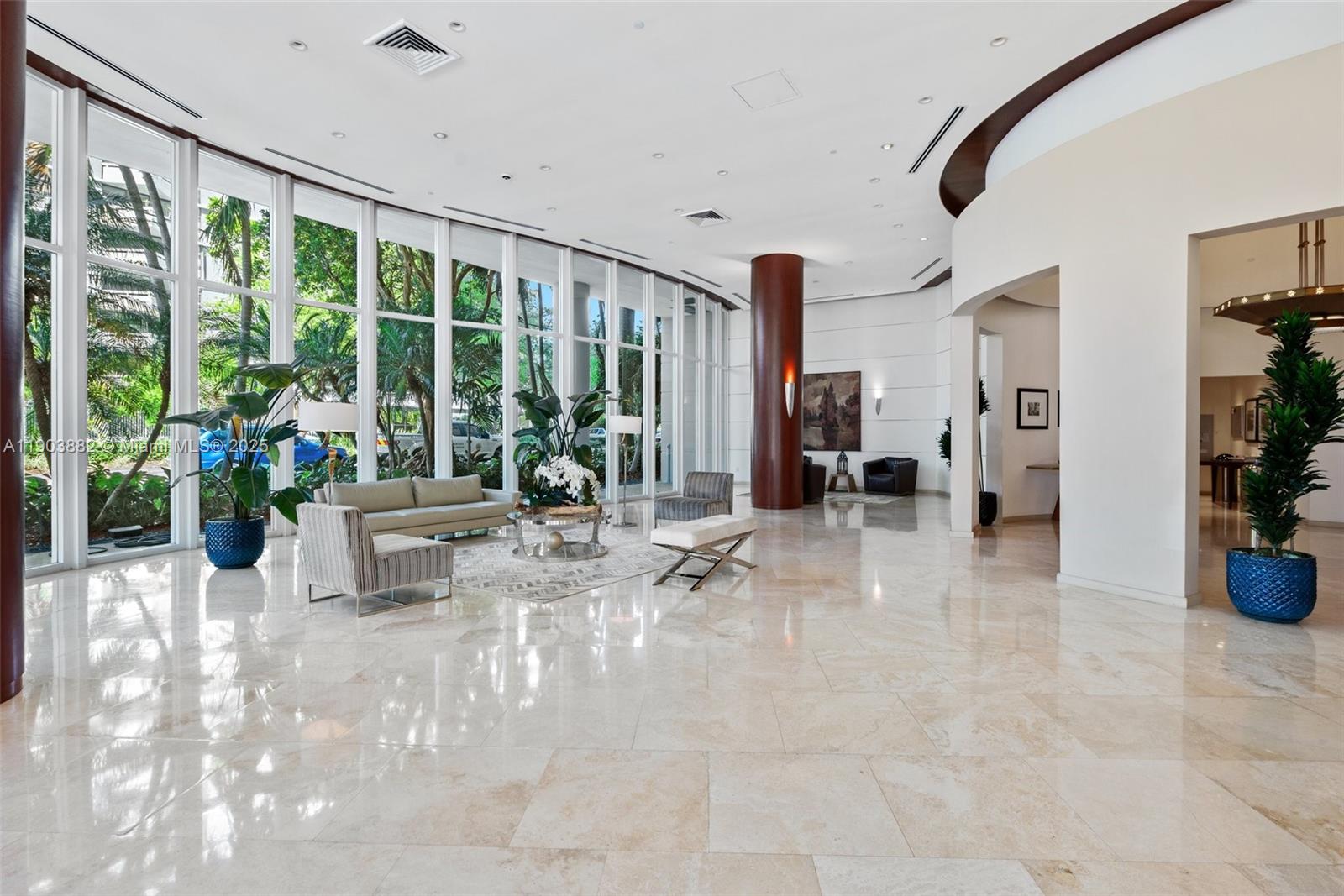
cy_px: 448
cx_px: 672
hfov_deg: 93.3
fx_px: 635
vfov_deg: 70.5
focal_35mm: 17
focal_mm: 17
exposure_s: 1/20
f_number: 8
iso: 200
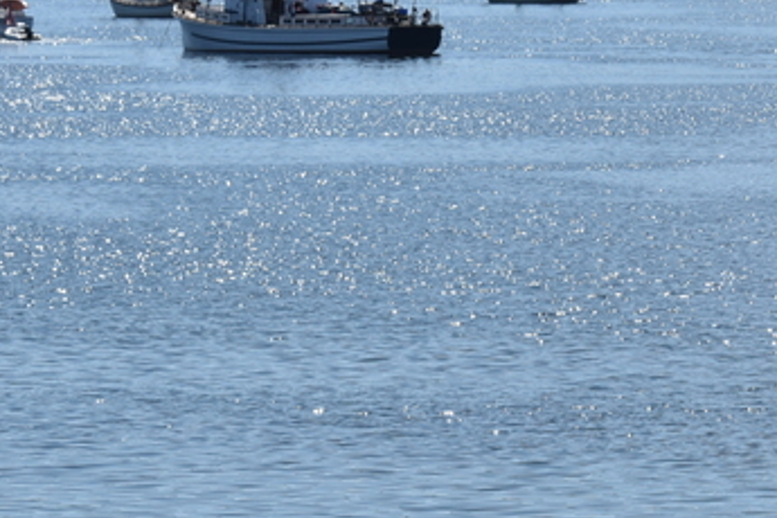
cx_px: 646
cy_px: 329
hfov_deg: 6.8
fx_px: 6561
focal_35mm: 304
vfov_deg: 4.5
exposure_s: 1/320
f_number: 9
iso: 100
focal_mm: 82
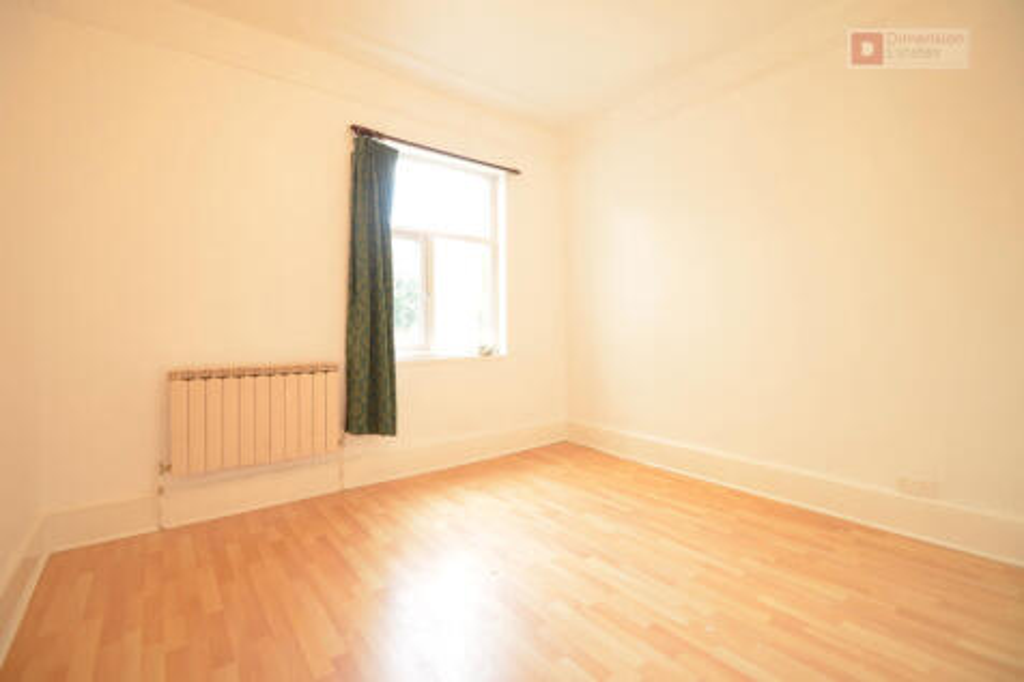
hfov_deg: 100.4
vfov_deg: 77.3
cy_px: 341
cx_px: 512
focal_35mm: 15
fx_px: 426
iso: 400
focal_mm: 10
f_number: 3.5
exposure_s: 1/30
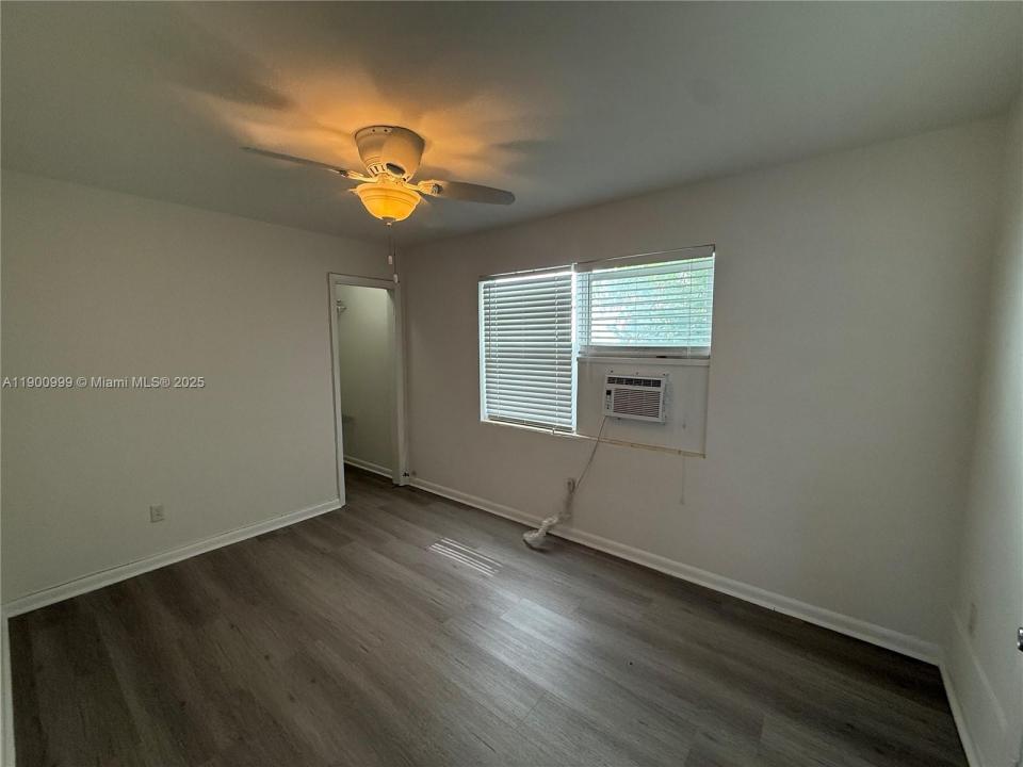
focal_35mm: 14
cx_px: 512
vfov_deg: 85.7
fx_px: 414
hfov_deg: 102.1
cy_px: 384
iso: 125
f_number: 2.2
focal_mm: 2.22
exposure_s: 1/120
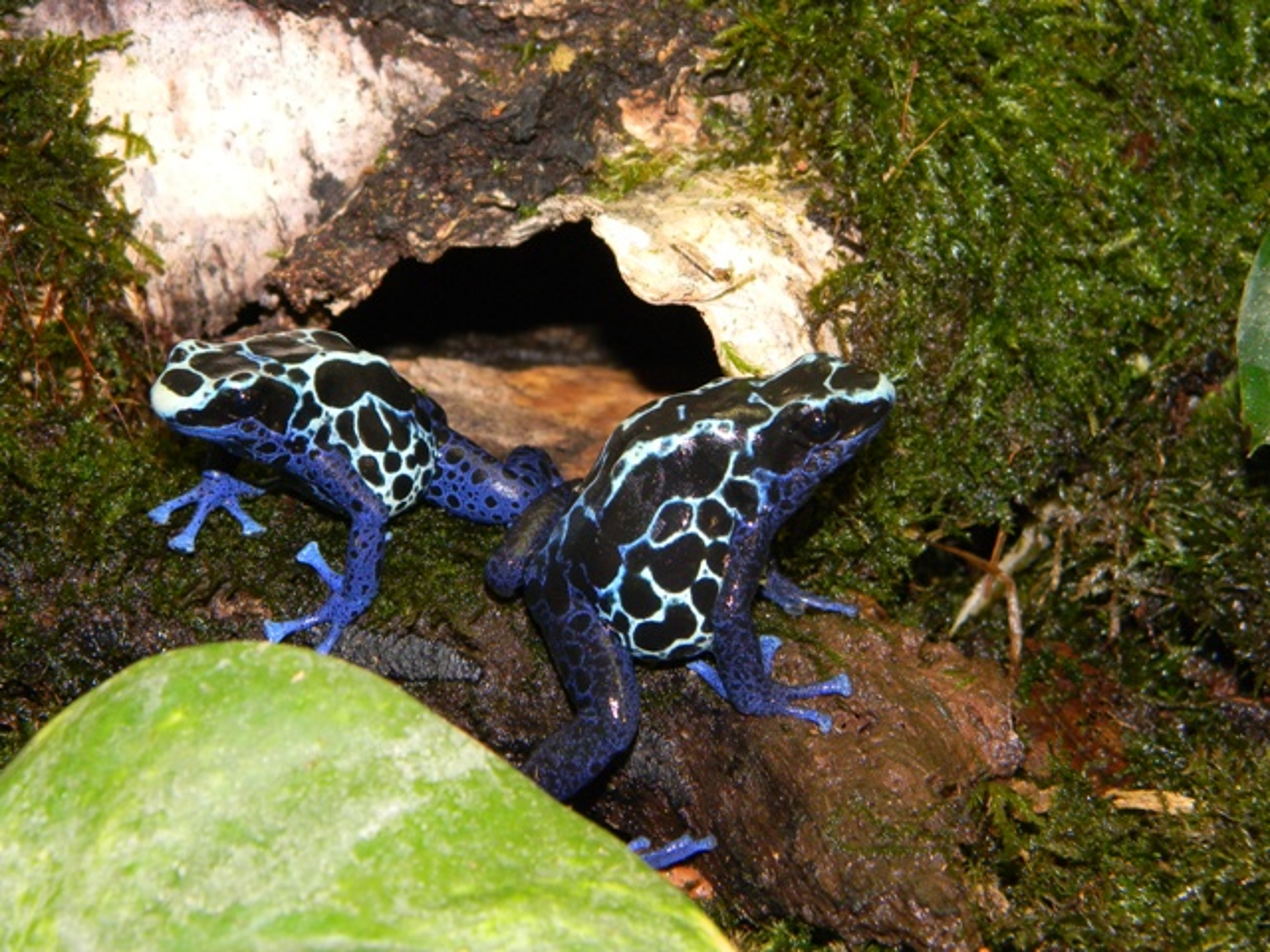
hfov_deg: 18.7
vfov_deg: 14.1
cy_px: 476
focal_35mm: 105
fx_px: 3852
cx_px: 635
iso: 200
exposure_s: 1/30
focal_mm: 19
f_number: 4.7
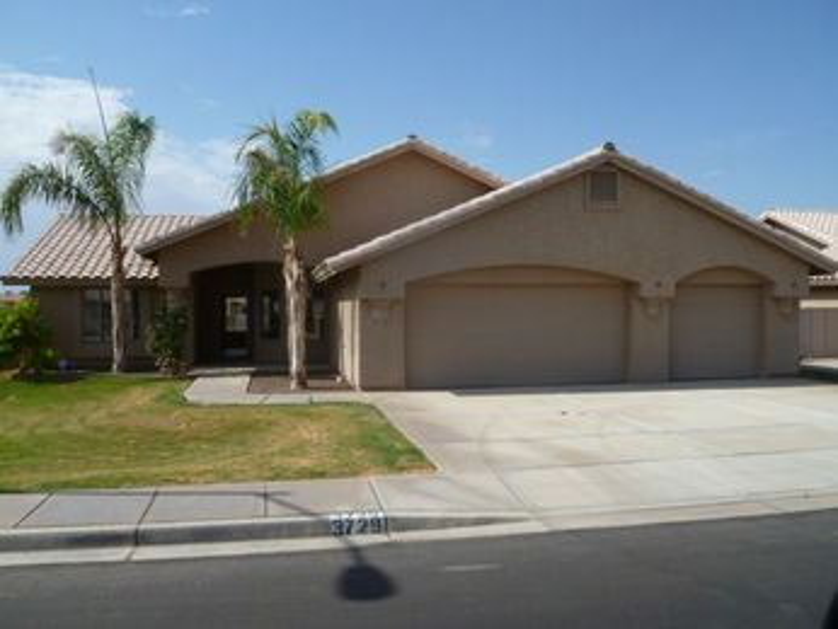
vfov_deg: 46.8
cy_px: 314
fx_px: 727
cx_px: 419
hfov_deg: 59.9
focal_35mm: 30
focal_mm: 5.4
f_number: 3.4
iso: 80
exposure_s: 1/800
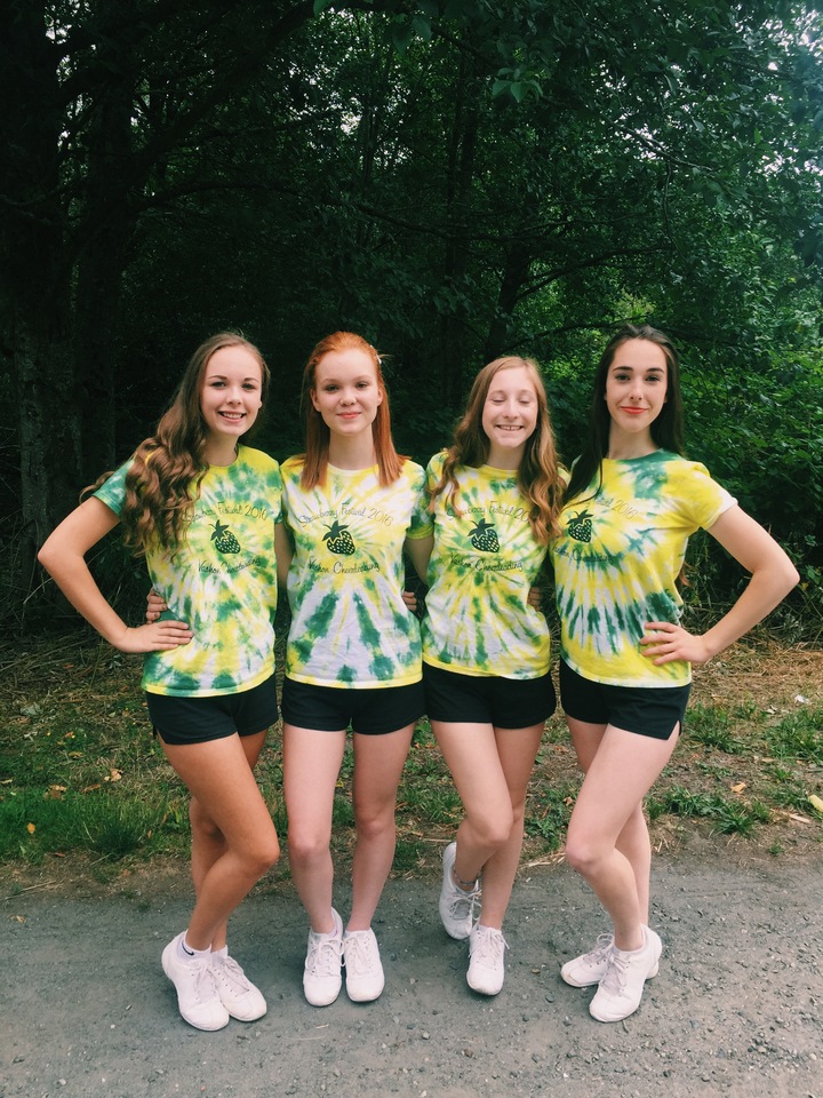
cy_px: 549
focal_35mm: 29
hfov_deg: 48.2
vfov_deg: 61.7
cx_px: 412
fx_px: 919
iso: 32
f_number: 2.2
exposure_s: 1/425
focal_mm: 4.15
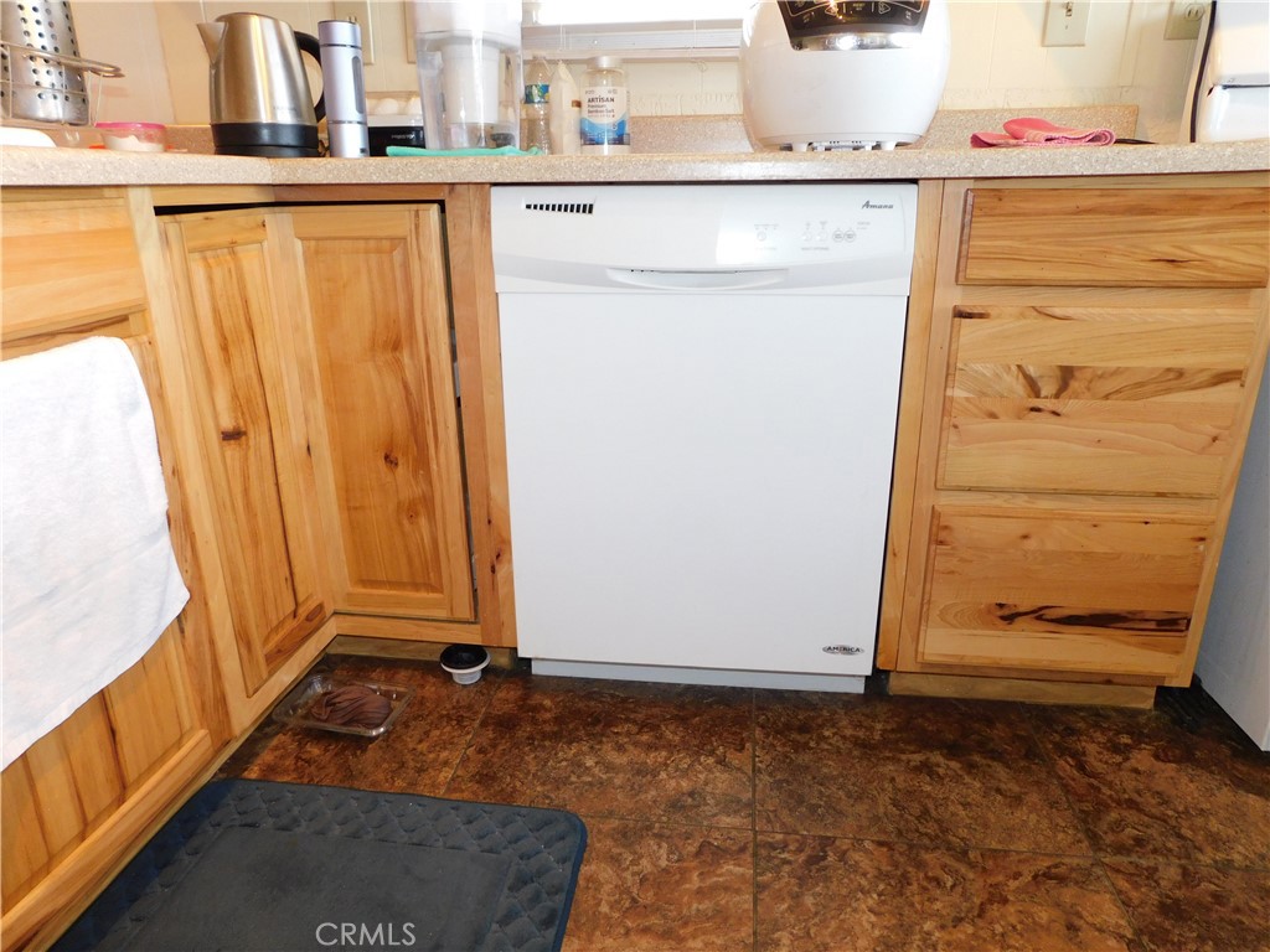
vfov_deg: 58.9
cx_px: 635
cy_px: 476
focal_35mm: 23
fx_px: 844
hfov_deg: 73.9
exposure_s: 1/30
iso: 200
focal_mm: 4
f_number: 3
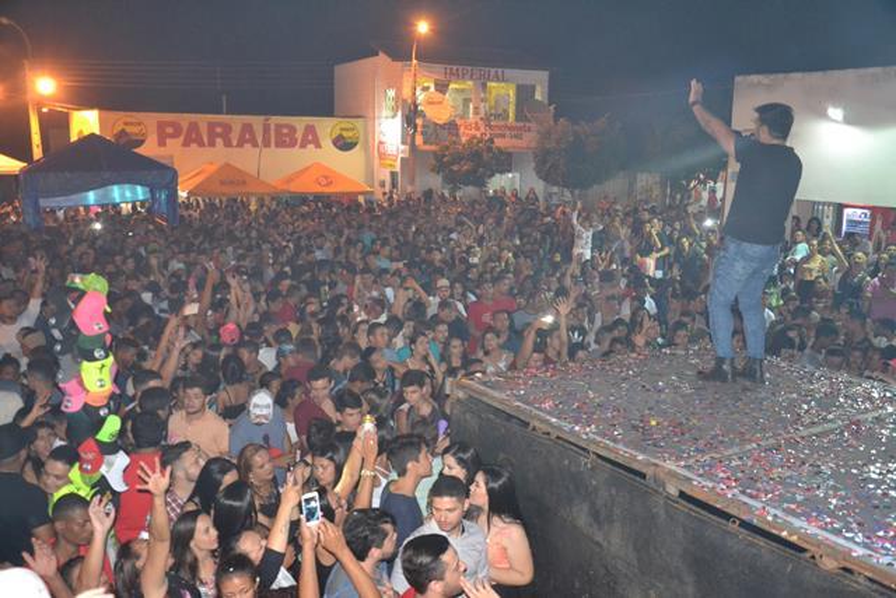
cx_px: 448
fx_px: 821
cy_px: 299
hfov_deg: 57.2
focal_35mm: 33
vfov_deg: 40.0
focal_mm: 22
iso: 3200
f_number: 3.8
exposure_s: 1/60
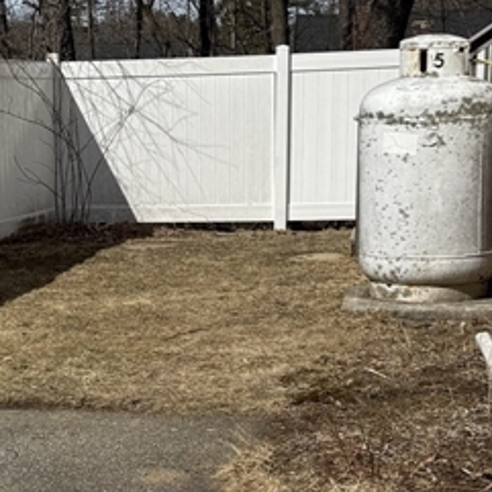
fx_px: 1447
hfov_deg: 19.0
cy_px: 347
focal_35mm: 90
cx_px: 61
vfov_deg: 19.2
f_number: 1.78
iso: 80
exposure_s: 1/8130
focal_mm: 6.76
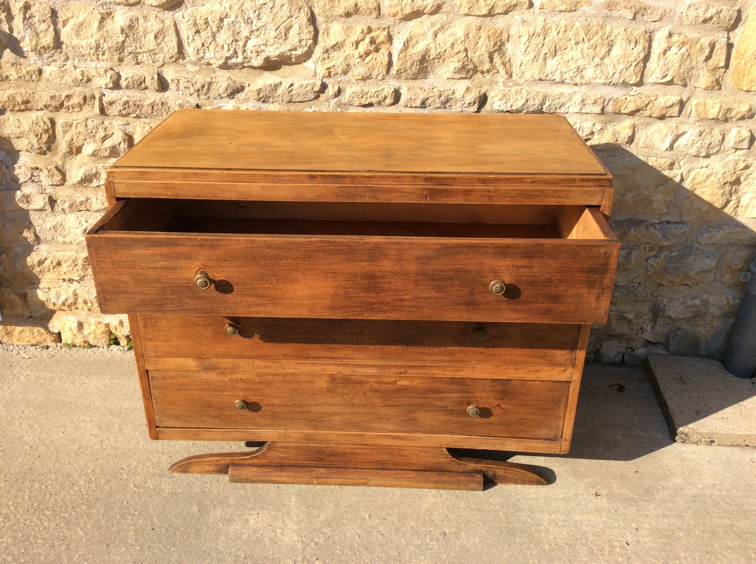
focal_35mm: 32
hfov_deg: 56.9
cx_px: 378
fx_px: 698
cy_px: 282
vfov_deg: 44.1
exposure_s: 1/1100
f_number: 2.4
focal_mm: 3.3
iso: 32
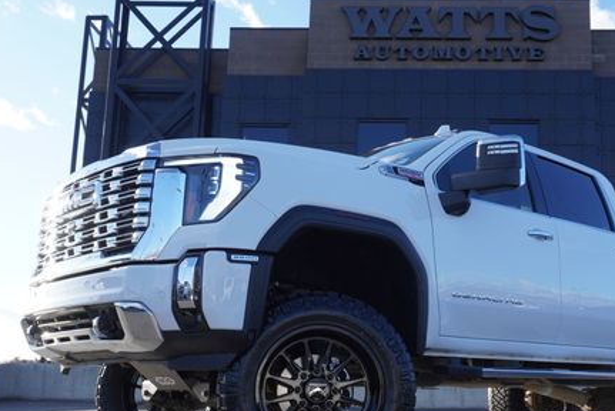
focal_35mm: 47
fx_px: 799
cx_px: 394
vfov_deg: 28.7
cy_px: 255
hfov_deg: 41.7
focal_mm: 21
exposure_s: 1/125
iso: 100
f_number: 6.3
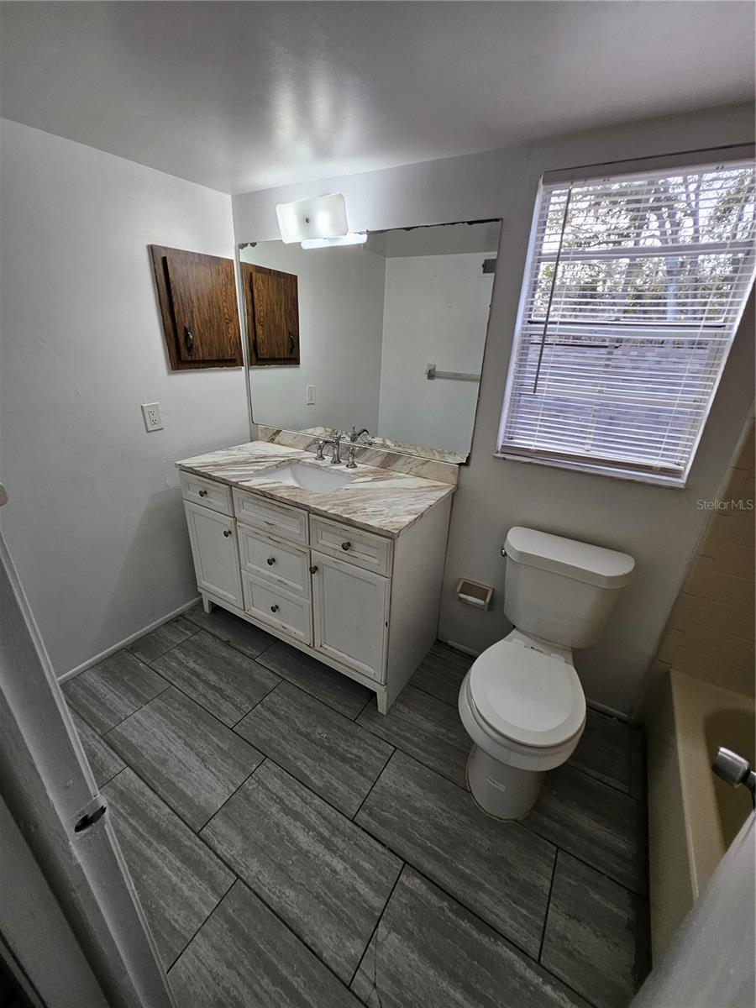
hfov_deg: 89.9
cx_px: 378
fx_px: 379
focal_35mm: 13
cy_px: 504
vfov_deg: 106.2
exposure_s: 1/60
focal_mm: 1.74
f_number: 2.2
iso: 64
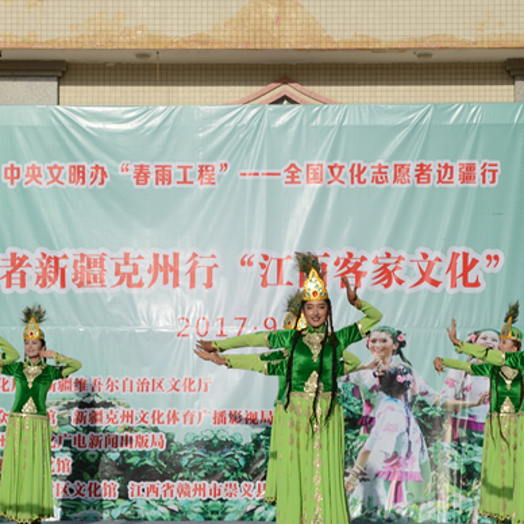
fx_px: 2019
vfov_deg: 14.8
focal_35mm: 118
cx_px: 265
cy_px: 222
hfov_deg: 14.8
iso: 100
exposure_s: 1/400
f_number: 8
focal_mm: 45
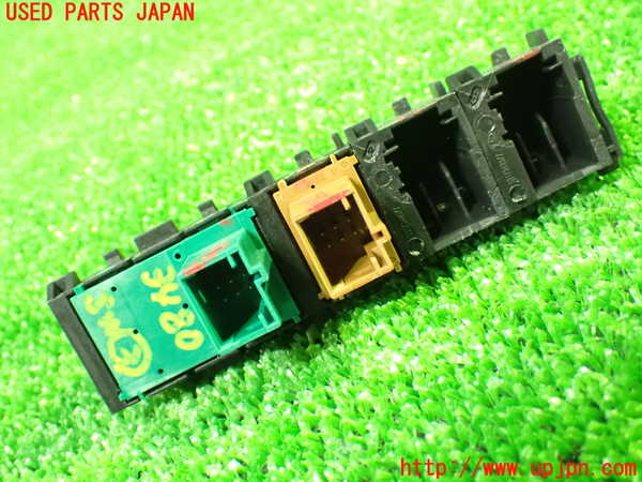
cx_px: 321
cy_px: 241
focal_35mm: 44
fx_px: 816
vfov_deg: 32.9
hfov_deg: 42.9
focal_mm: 7.84
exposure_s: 1/20
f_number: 2.9
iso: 1600
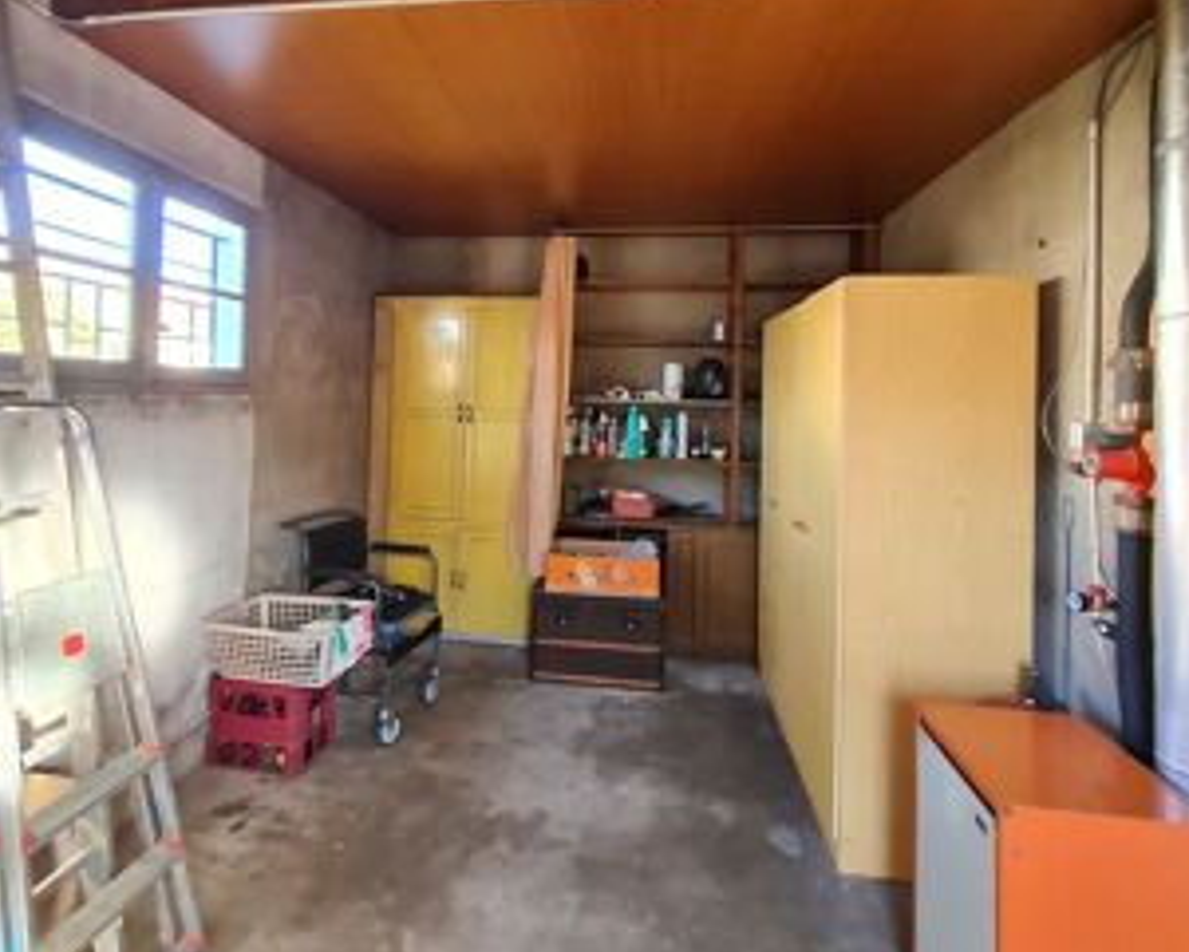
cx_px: 565
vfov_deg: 73.1
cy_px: 385
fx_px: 634
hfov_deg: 86.3
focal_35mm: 18
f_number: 2.2
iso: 320
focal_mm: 1.74
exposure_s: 1/50
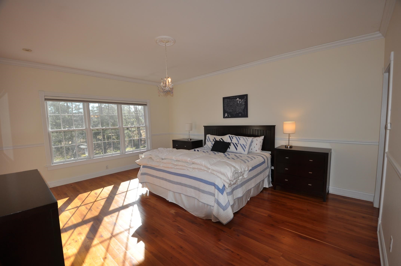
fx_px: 167
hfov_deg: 100.5
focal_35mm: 15
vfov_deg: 77.2
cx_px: 200
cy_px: 133
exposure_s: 1/200
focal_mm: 10
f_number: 4.5
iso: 200
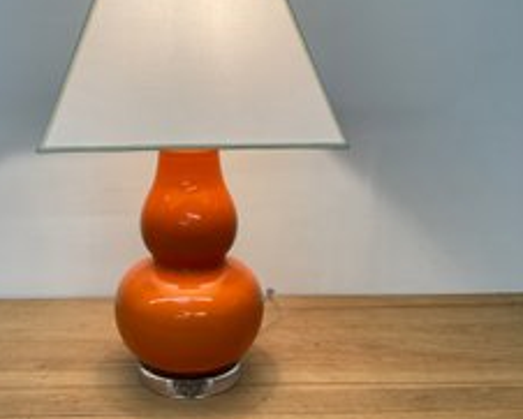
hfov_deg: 42.6
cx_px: 205
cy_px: 159
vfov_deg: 34.7
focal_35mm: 43
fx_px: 666
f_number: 1.8
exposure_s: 1/60
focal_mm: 3
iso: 40
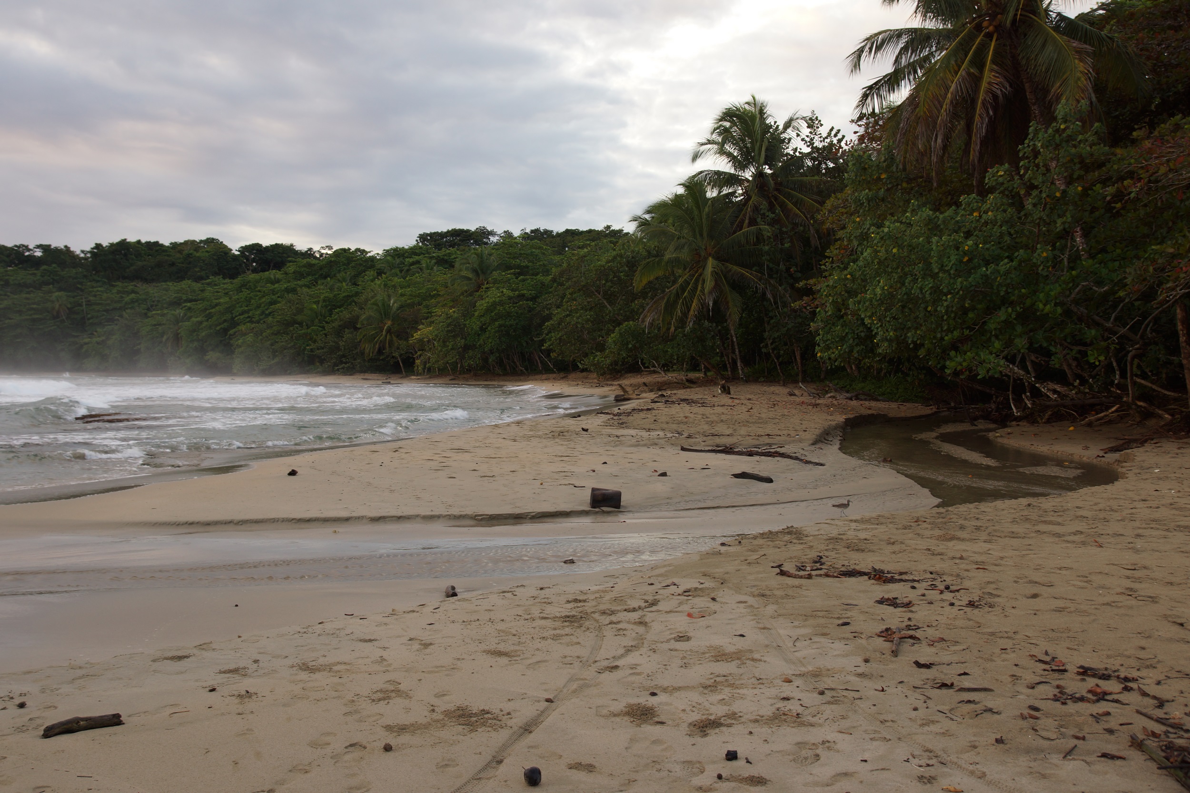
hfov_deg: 49.6
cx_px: 595
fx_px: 1289
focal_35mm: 39
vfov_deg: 34.2
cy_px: 396
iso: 100
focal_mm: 26
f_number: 5.6
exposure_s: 1/25
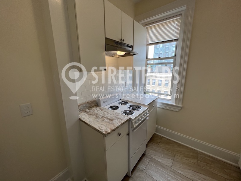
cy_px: 90
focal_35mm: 13
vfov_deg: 89.9
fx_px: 91
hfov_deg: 106.2
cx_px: 120
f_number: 1.8
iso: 32
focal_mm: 1.57
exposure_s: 1/142
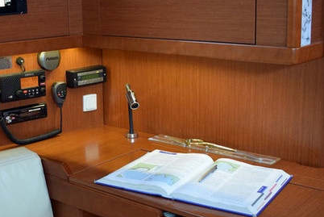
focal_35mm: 58
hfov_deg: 33.8
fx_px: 520
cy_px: 88
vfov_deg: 23.5
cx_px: 75
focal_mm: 25
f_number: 5
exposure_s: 1/100
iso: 1600
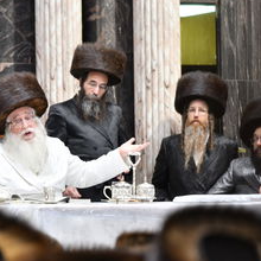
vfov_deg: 6.0
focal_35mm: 293
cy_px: 132
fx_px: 2499
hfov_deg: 6.0
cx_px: 28
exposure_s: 1/100
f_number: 5
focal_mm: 190
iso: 1000
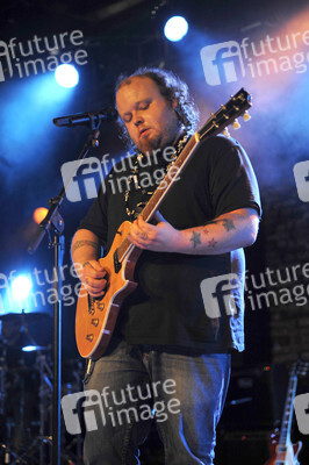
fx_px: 838
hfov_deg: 20.9
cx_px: 154
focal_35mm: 65
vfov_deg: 31.0
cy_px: 232
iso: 1600
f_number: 2.8
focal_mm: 65
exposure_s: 1/100
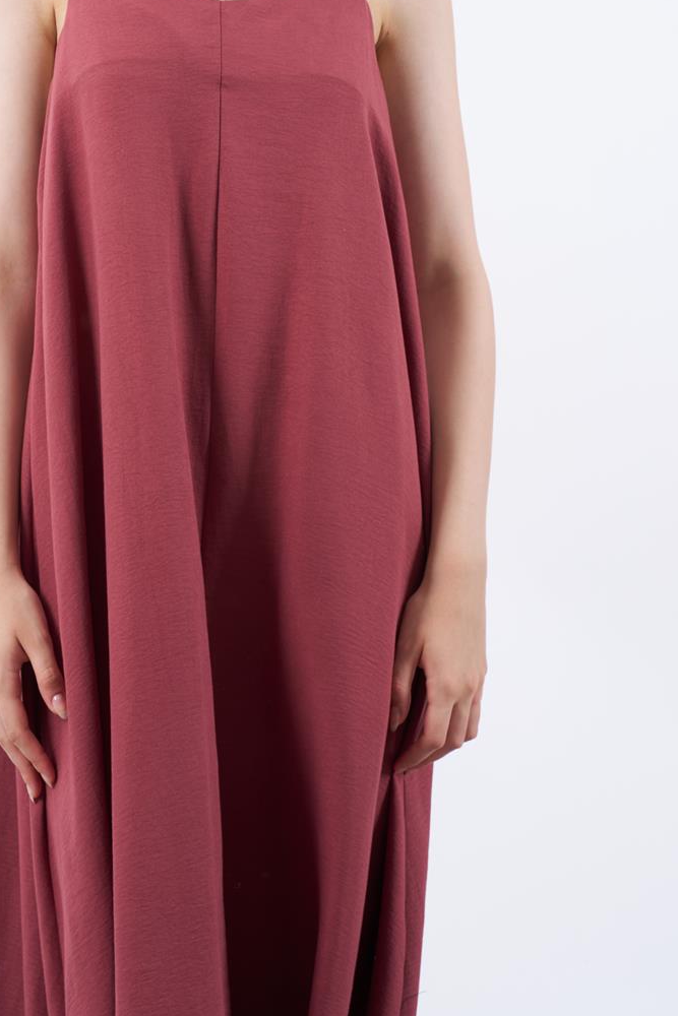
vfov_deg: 16.2
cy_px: 265
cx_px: 208
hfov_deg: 10.9
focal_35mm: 126
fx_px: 3558
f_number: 7.1
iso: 160
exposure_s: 1/160
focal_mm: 70
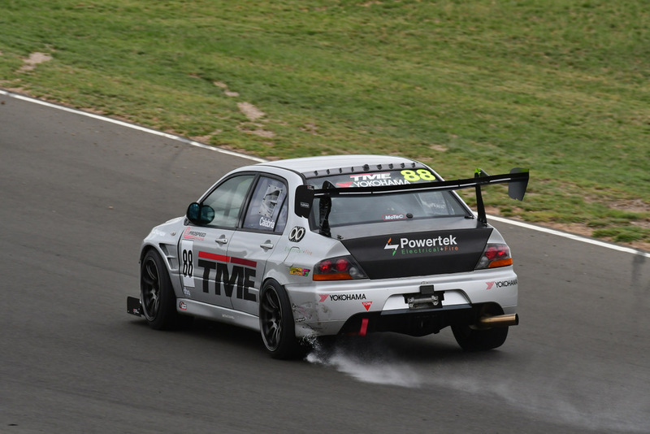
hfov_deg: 3.4
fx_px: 11108
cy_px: 217
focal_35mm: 615
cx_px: 325
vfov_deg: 2.2
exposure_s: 1/640
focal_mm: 410
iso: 800
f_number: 11
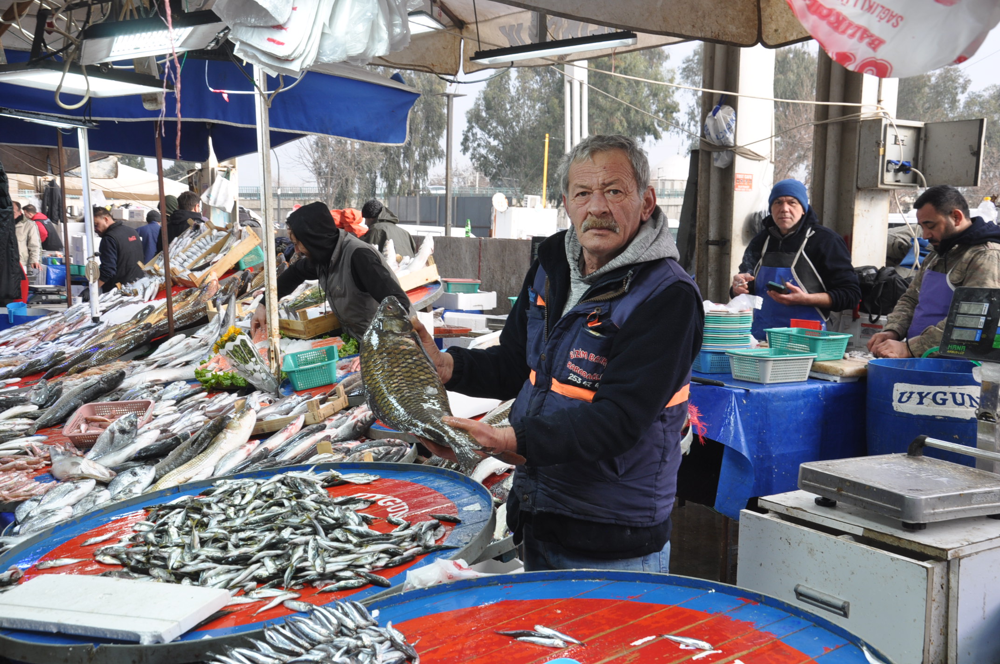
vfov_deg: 34.1
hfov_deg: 49.6
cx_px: 500
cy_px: 332
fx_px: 1082
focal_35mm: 39
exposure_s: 1/80
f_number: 9
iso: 200
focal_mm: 26
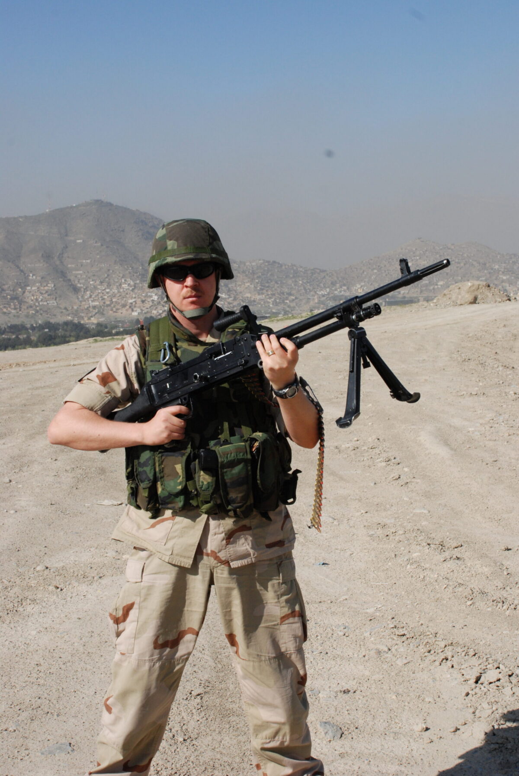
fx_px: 1229
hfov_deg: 23.9
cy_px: 388
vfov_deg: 35.0
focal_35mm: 57
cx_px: 260
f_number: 11
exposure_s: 1/500
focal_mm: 38
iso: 400
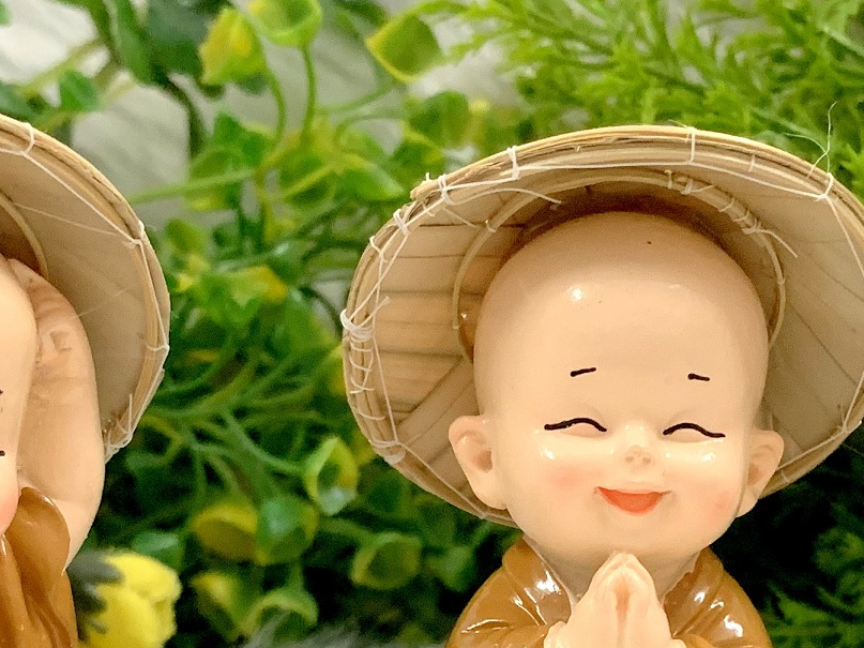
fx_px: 1947
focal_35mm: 78
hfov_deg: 24.9
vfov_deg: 18.2
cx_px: 573
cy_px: 701
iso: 320
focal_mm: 4.25
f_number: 1.8
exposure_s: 1/50
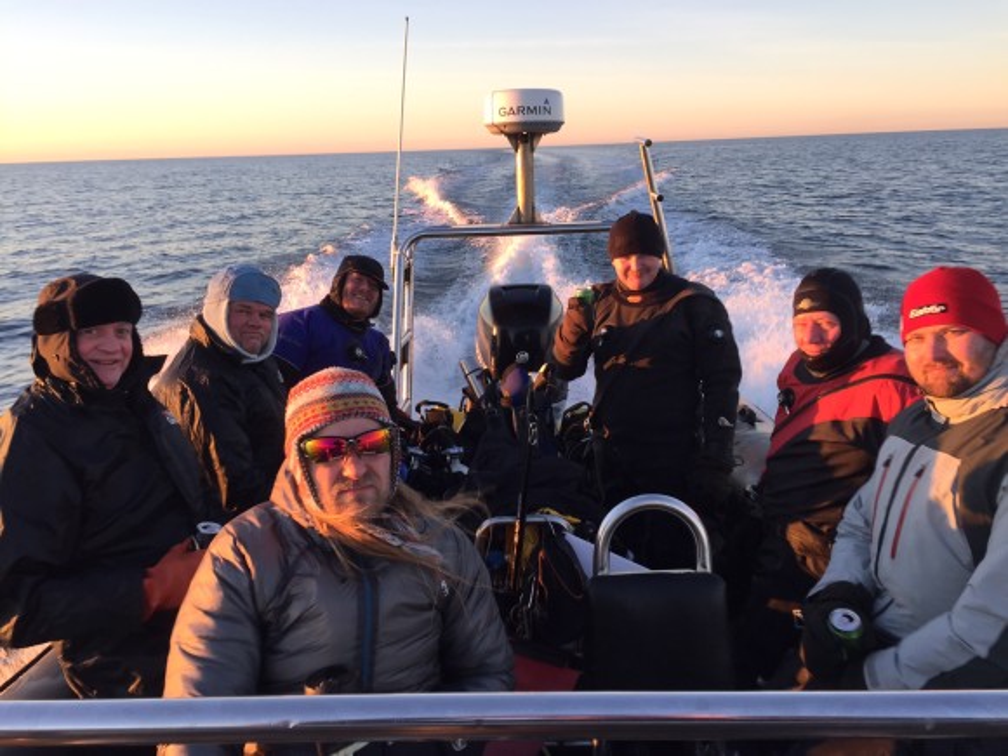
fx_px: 844
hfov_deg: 61.7
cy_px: 378
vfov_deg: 48.2
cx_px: 504
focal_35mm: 29
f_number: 2.2
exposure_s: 1/165
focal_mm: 4.15
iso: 32
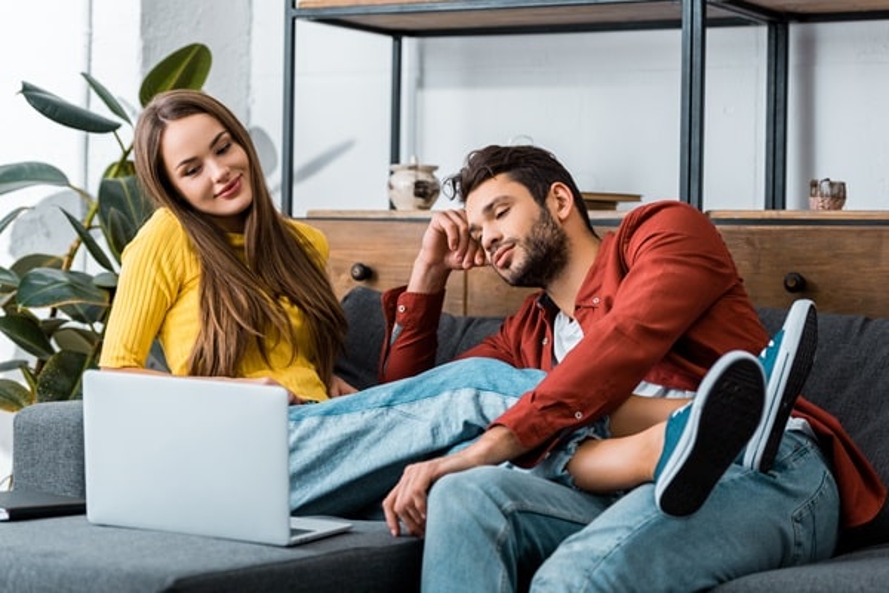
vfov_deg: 14.9
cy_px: 296
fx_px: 2272
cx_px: 444
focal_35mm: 92
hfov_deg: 22.1
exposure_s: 1/200
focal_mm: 92
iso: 160
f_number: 3.5
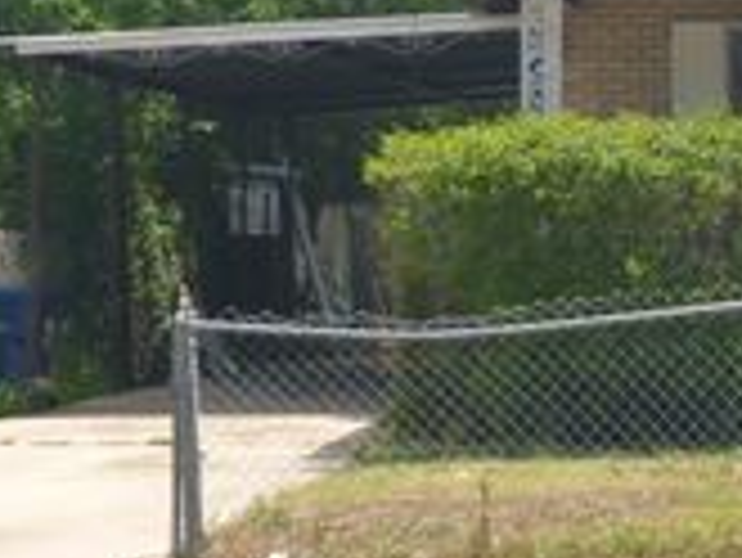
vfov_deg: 10.4
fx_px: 3046
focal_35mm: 142
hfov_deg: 13.3
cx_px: 1012
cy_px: 137
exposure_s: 1/250
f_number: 4.8
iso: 100
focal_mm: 8.4
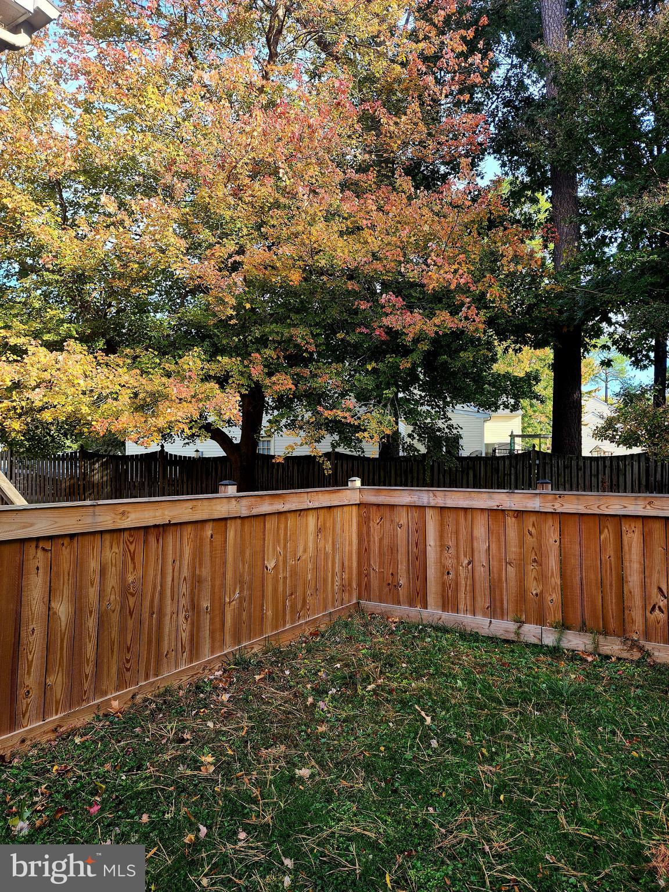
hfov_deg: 58.9
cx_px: 334
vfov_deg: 73.9
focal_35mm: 23
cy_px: 446
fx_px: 593
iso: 16
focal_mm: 6.4
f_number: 1.8
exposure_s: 1/120
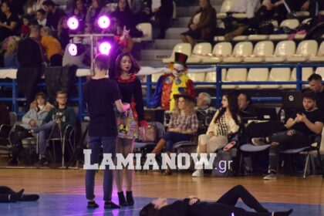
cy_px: 108
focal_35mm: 232
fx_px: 2092
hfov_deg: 8.9
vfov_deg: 5.9
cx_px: 162
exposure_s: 1/100
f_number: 5
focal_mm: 155
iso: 800
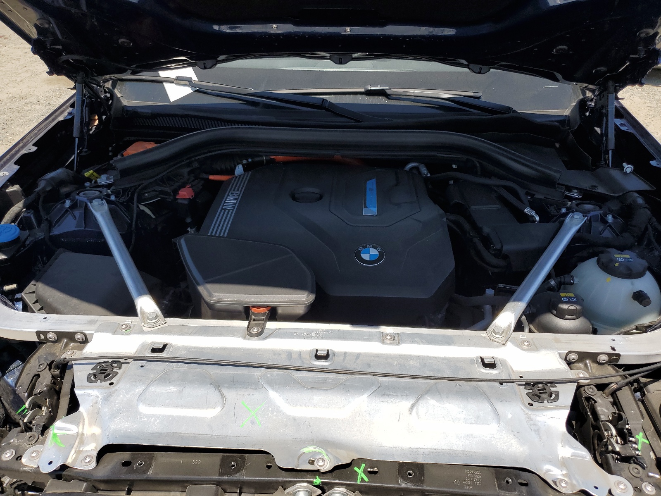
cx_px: 330
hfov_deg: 67.3
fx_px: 496
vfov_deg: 53.1
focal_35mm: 26
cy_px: 248
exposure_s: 1/2500
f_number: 1.5
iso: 50
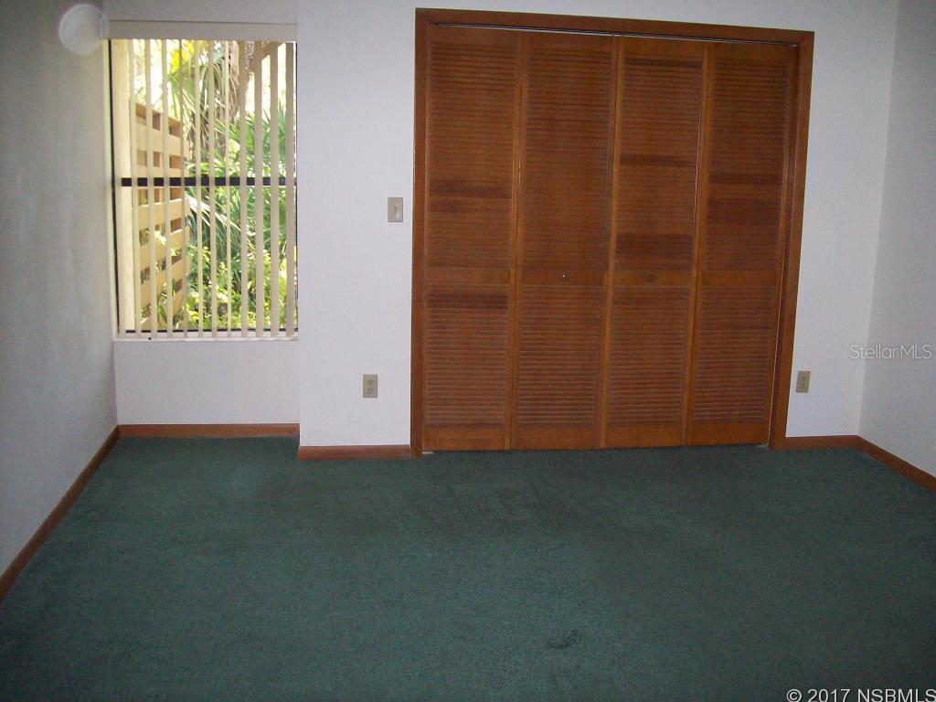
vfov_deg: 39.7
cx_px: 468
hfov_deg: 51.4
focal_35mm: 36
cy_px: 351
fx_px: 973
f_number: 2.7
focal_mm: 6
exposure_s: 1/64
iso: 200
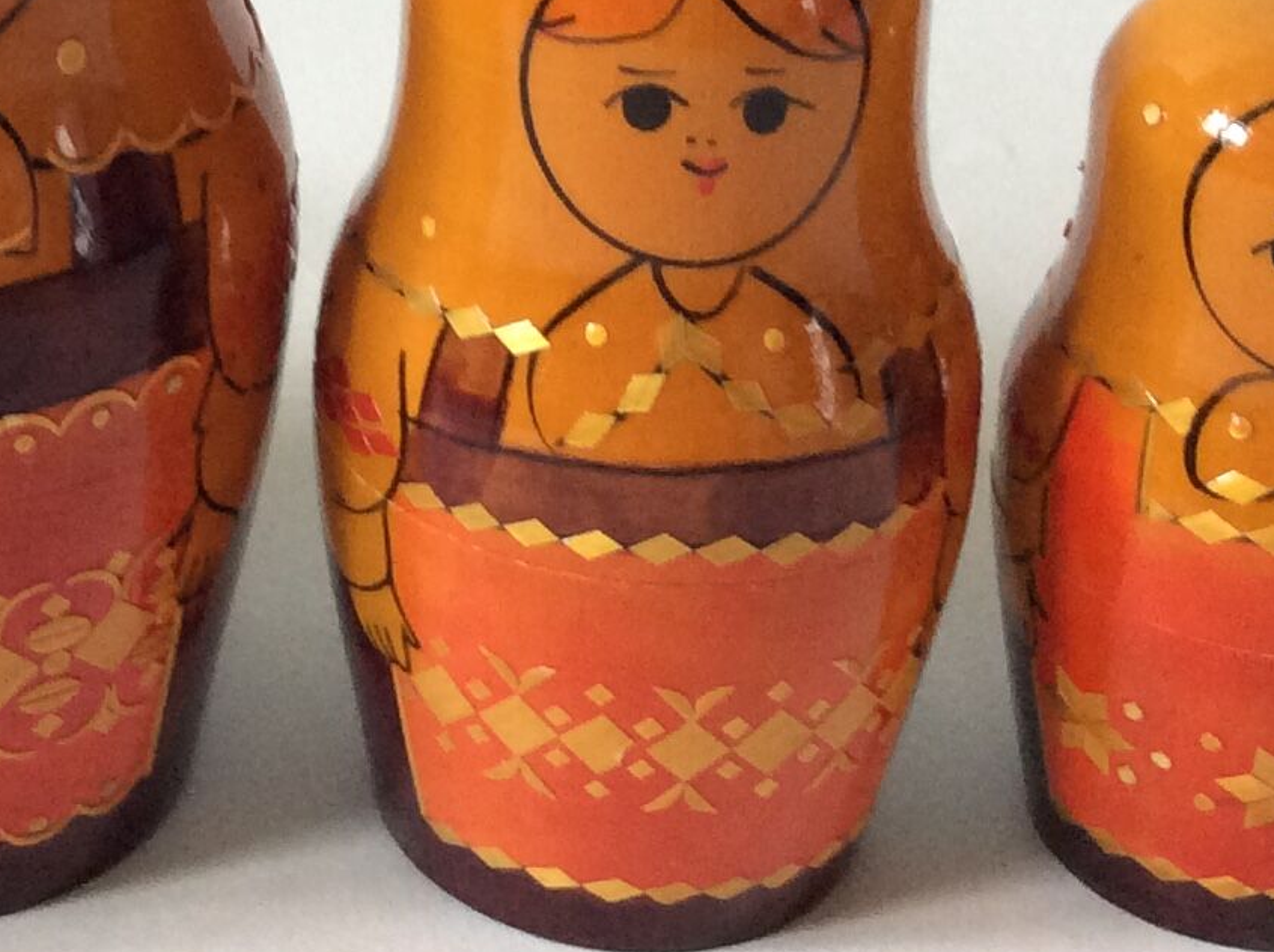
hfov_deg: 19.7
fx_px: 3602
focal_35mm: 98
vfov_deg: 14.6
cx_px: 110
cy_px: -196
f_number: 2.4
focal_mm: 3.3
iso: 100
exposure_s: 1/25
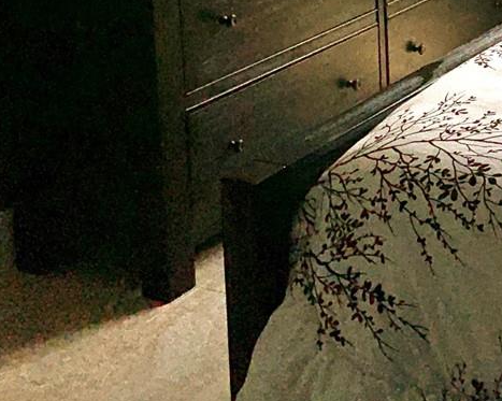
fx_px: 1292
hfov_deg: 19.6
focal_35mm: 87
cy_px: -186
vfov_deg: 16.2
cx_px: 718
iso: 25
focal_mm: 4.25
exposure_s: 1/1220
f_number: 1.8
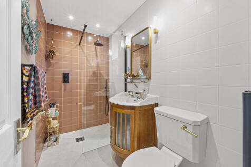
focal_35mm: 14
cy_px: 84
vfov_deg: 81.2
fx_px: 98
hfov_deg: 104.3
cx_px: 126
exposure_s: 1
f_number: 16
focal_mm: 14
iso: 200
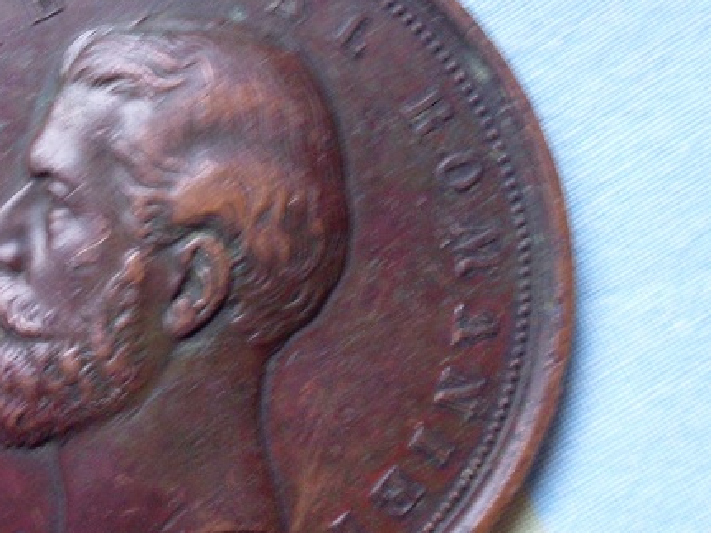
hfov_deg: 31.1
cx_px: 170
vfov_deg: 24.0
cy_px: 314
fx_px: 1253
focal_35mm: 61
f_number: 2.8
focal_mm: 6.3
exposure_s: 1/6
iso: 200
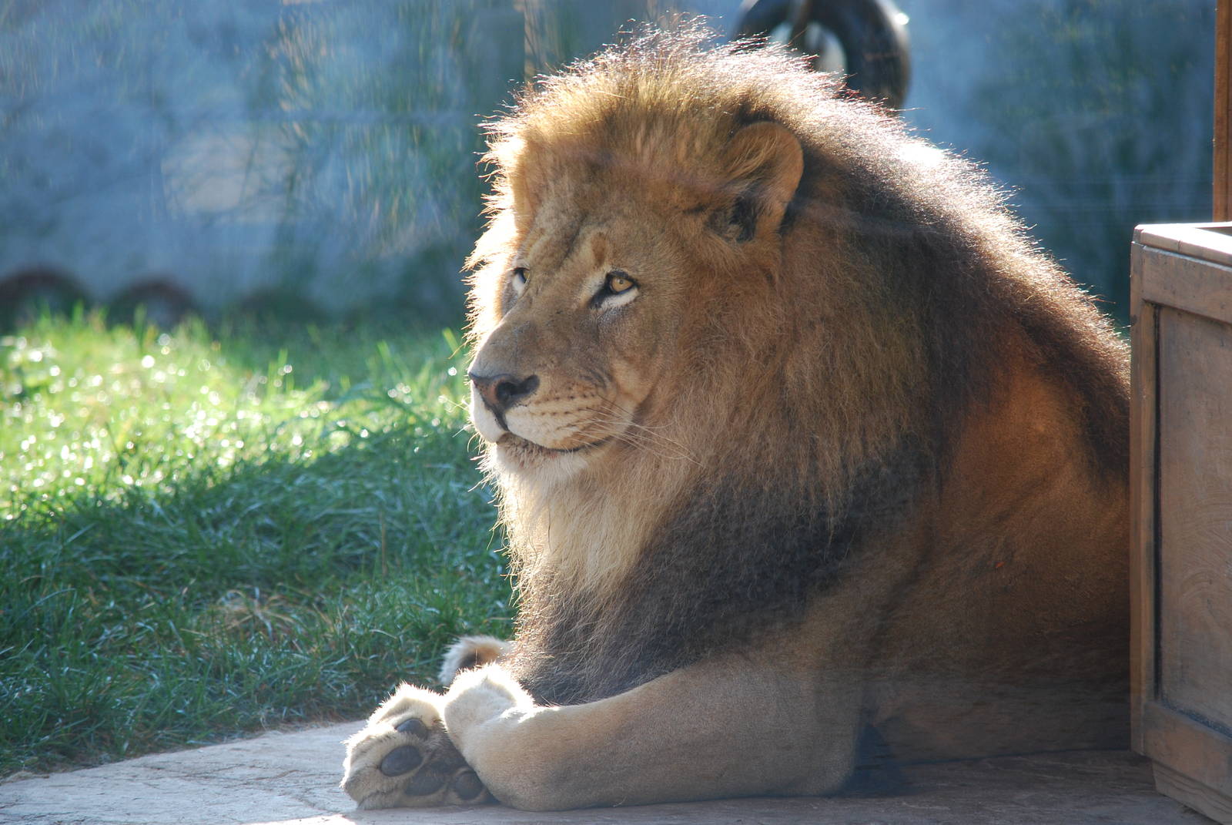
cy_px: 412
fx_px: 10279
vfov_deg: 4.6
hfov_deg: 6.9
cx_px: 616
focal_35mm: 300
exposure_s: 1/125
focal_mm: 200
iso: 250
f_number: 5.3
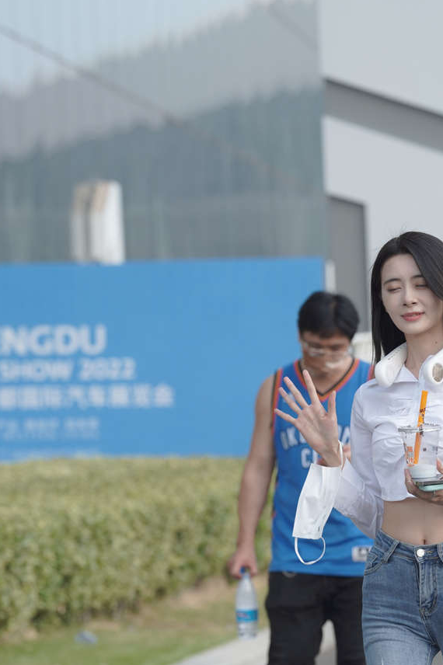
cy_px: 604
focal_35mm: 284
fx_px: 5246
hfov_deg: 4.8
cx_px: 419
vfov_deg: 7.2
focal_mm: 135
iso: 250
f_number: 4.5
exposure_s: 1/640
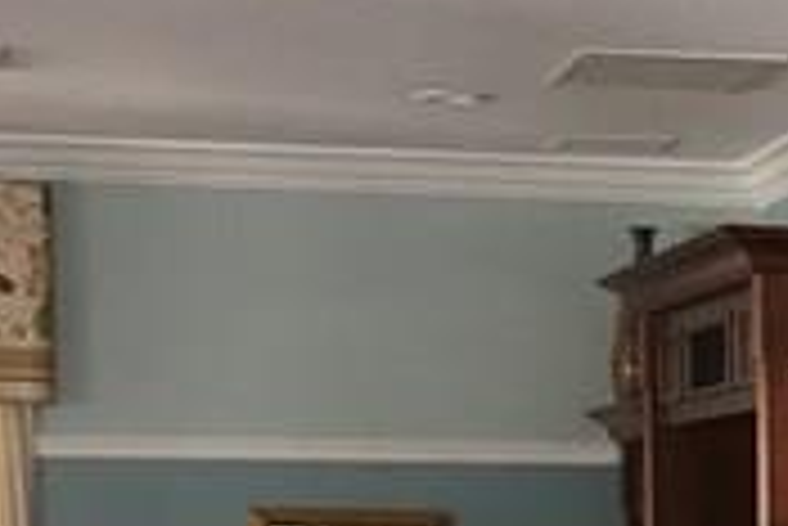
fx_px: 3724
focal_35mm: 170
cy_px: 814
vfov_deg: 7.9
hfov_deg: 11.6
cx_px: 1184
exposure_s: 1/13
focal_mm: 3.99
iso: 100
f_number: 1.8
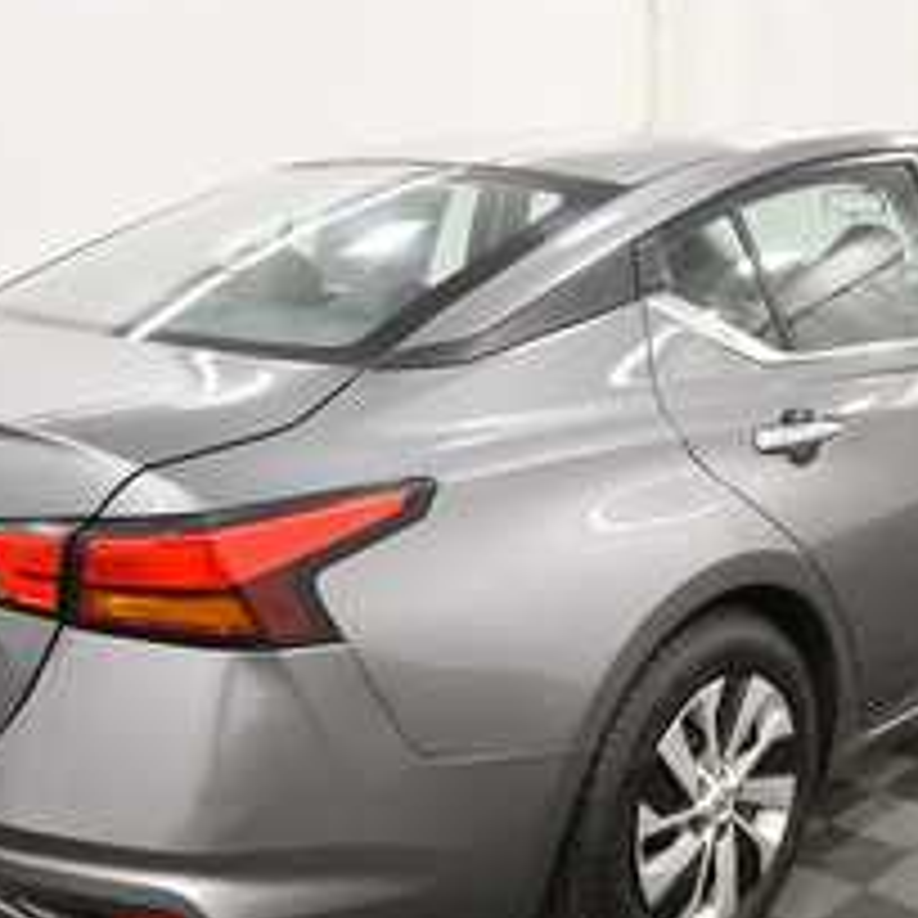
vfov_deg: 33.9
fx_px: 1500
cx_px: 508
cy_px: 542
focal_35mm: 50
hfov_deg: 34.0
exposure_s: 1/125
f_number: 5.6
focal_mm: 20
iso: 1250
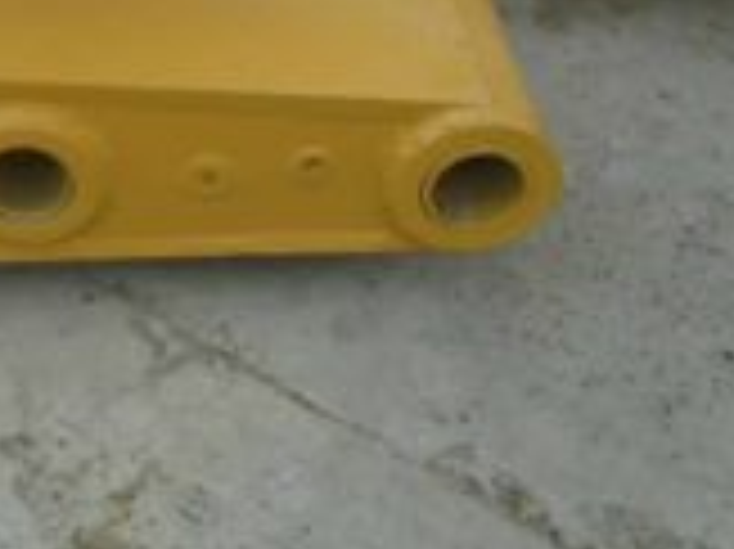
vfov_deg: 22.5
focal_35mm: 64
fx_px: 1356
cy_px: 90
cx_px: 23
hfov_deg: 28.6
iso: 100
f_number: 3.2
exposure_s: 1/400
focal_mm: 4.6
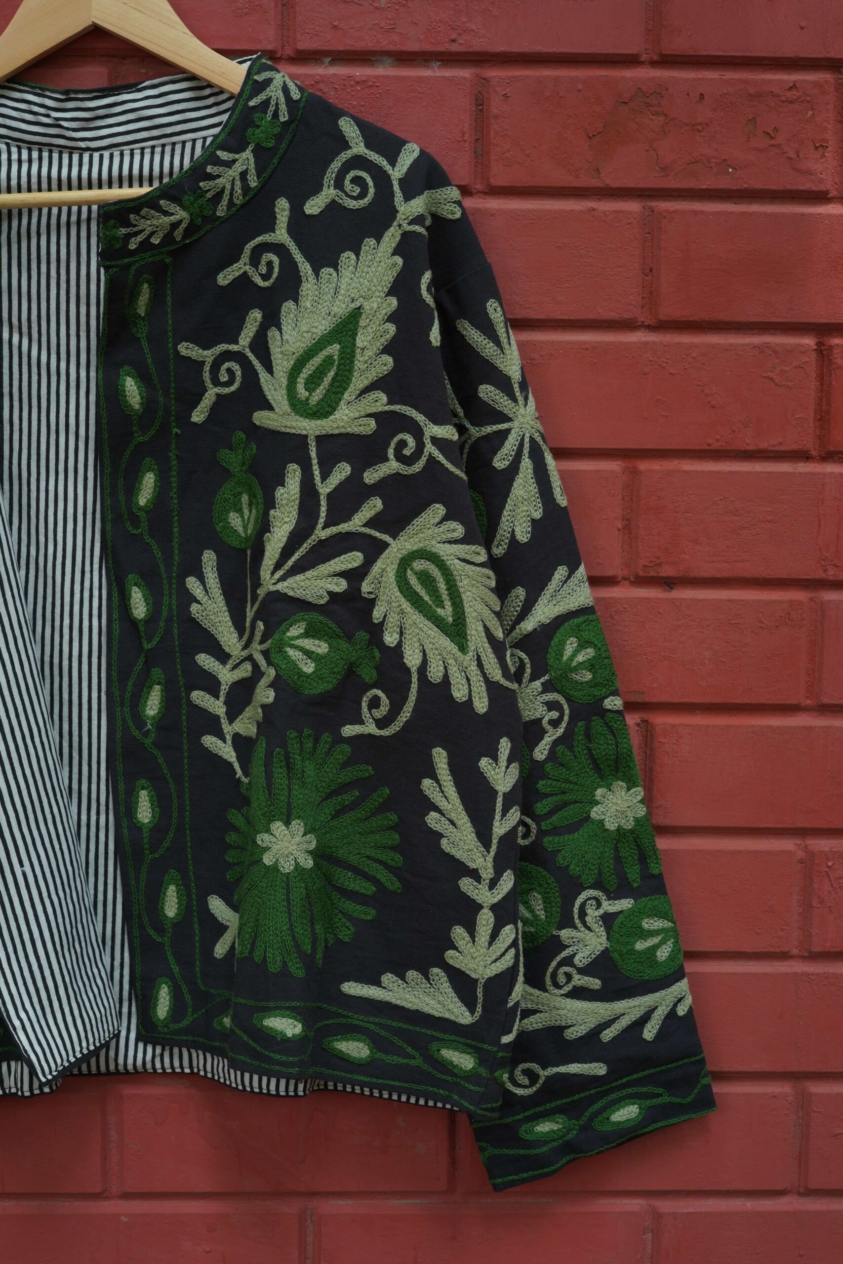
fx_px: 1756
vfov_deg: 39.6
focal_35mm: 50
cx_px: 422
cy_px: 632
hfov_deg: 27.0
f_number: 7.1
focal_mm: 50
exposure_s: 1/160
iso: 500
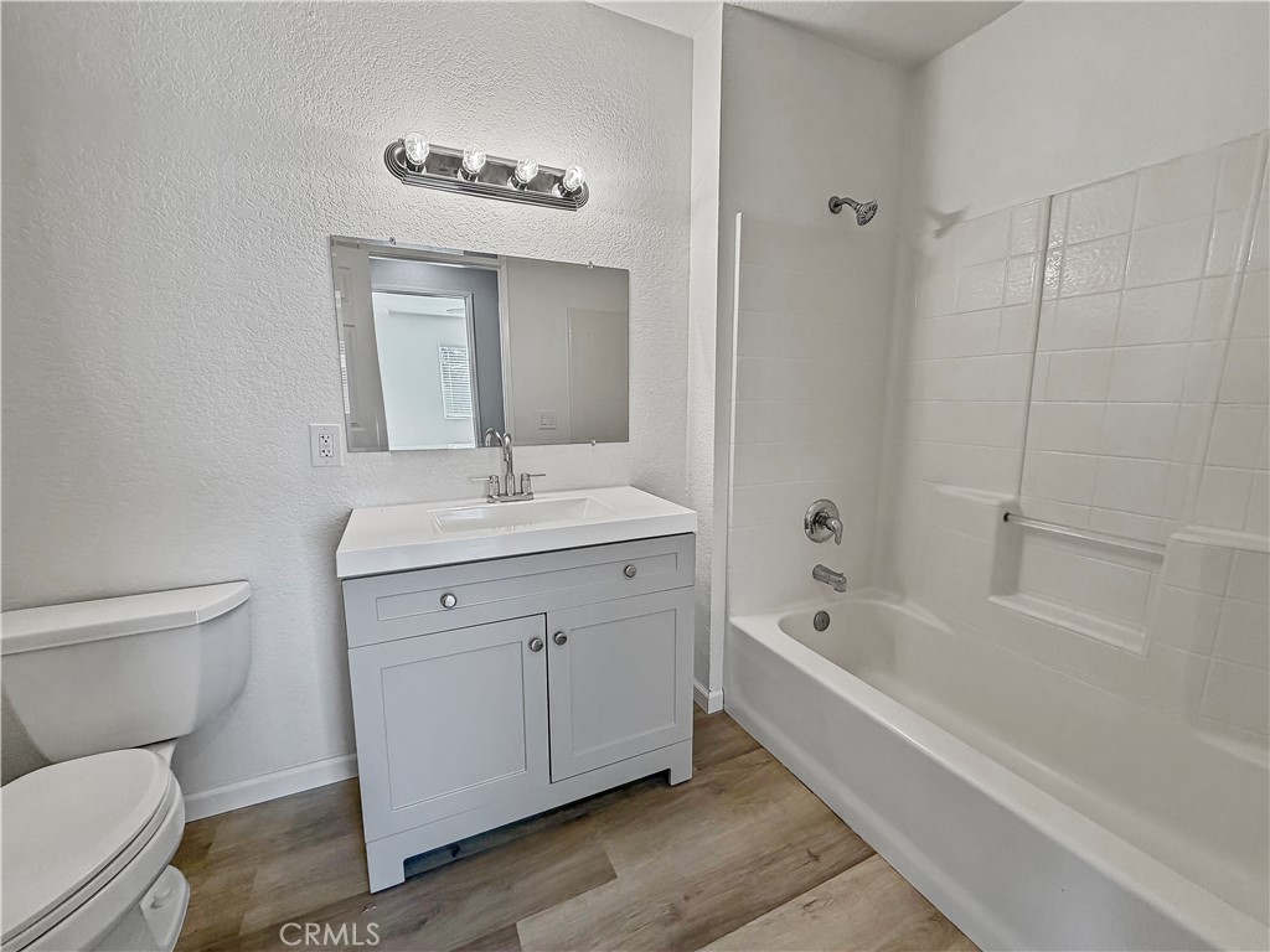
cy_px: 476
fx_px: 514
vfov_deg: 85.7
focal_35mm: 14
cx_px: 635
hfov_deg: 102.1
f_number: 2.2
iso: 100
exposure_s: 1/120
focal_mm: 2.22
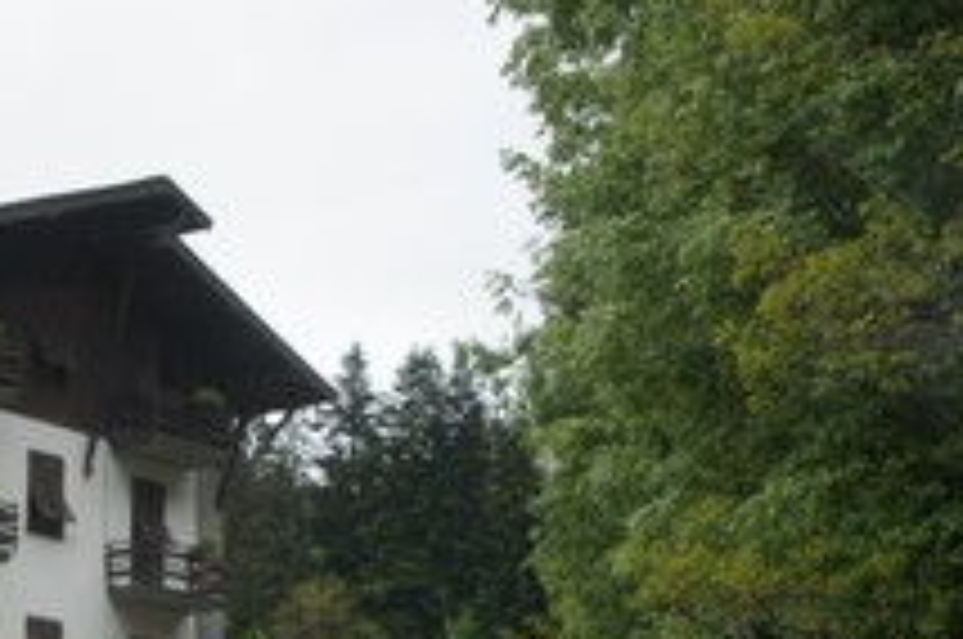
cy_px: 598
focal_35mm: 87
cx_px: -18
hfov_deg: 22.4
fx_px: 2326
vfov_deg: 15.4
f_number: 6.3
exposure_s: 1/250
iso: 400
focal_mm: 27
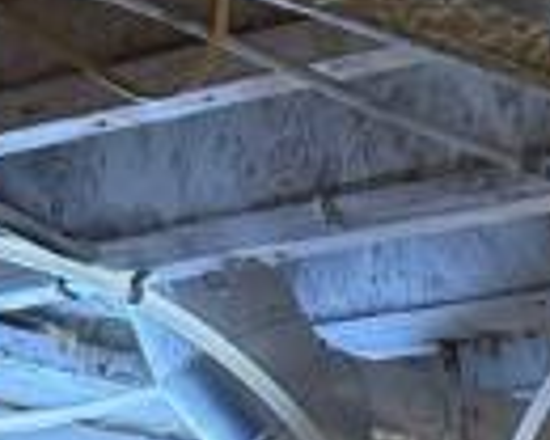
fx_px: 3011
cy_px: 1354
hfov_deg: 9.6
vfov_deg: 7.3
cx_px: 1155
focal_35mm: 185
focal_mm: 6.76
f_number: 1.78
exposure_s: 1/60
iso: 640
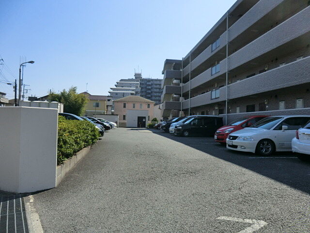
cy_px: 116
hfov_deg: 71.6
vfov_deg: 56.8
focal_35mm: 24
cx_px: 155
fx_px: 215
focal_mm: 4.3
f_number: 7.5
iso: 80
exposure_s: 1/250
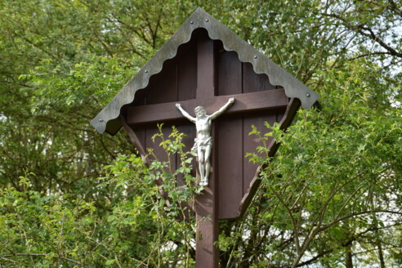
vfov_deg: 15.7
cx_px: 201
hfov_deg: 23.4
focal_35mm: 87
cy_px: 134
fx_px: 971
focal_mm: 58
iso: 400
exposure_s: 1/500
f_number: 6.3
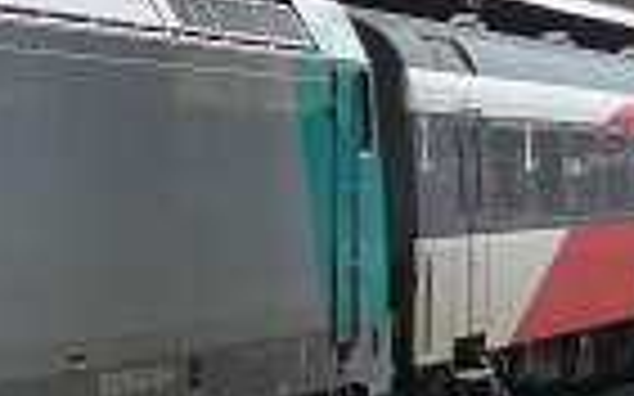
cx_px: -382
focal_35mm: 216
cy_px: 176
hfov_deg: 9.4
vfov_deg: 6.1
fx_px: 3731
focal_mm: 6
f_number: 2.8
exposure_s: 1/100
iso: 100
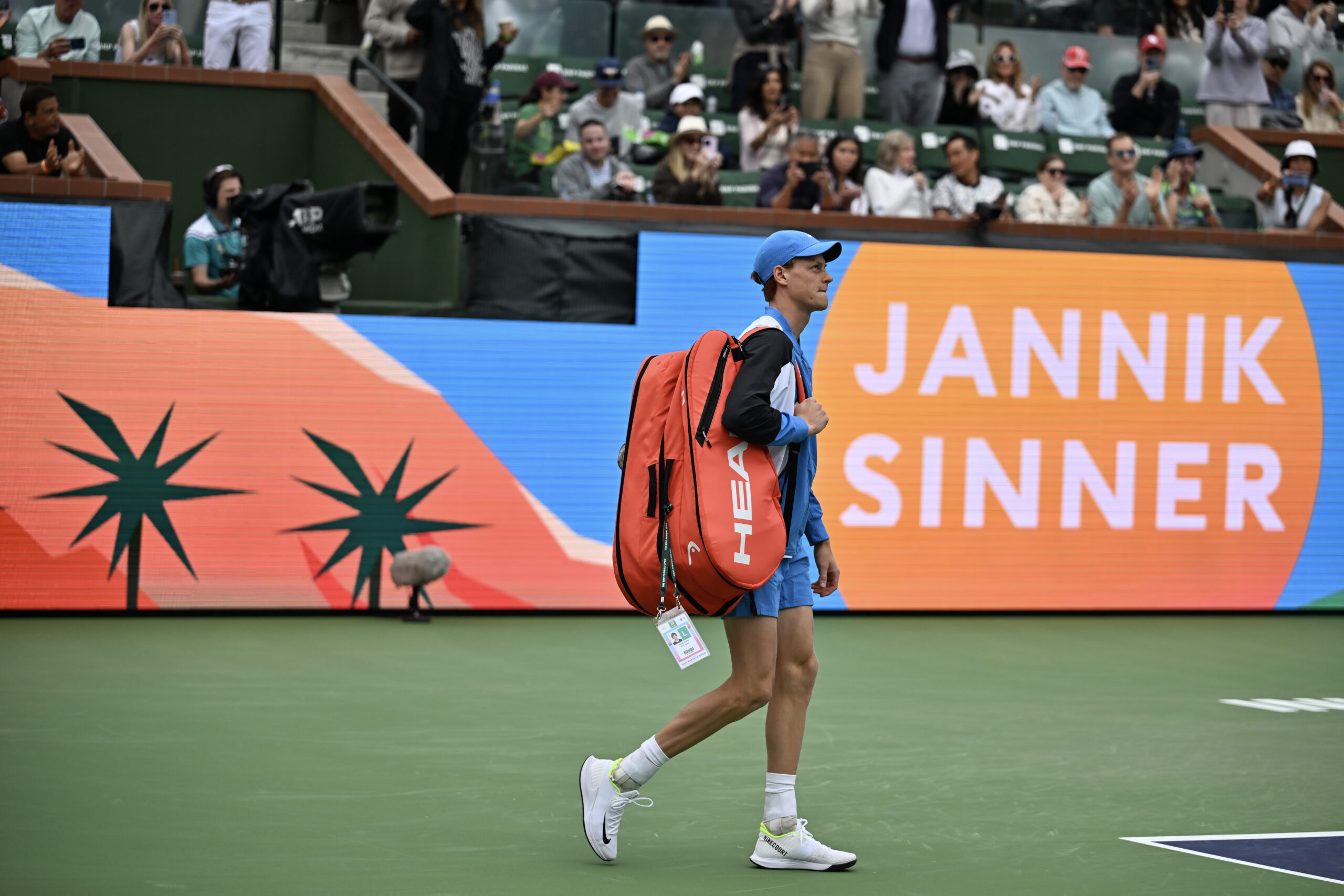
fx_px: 4293
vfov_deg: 11.9
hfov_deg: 17.8
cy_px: 448
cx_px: 672
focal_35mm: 115
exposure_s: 1/4000
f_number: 2.8
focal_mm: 115
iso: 400
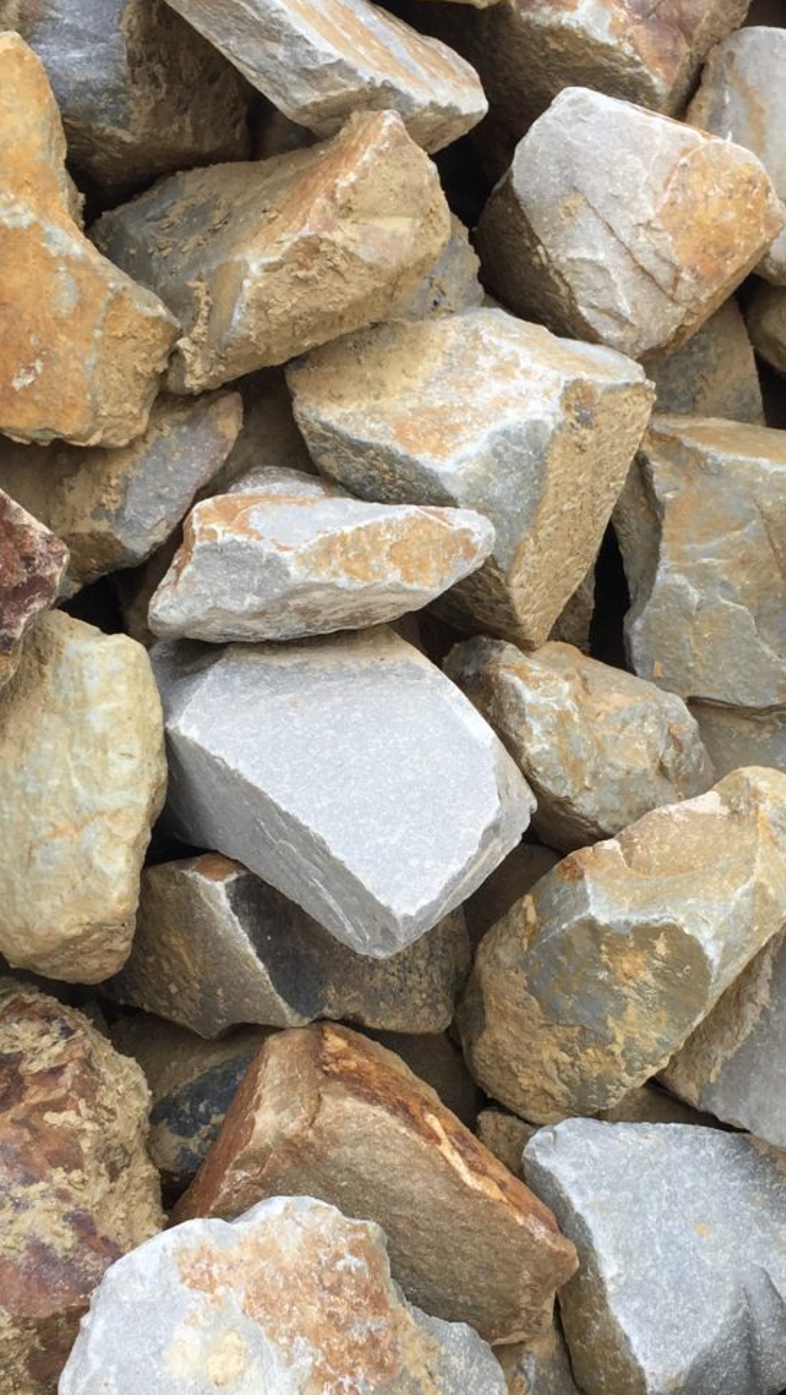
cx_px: 507
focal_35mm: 51
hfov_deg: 23.4
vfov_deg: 40.3
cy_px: 861
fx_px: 1888
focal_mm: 4.15
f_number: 2.2
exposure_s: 1/280
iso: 32
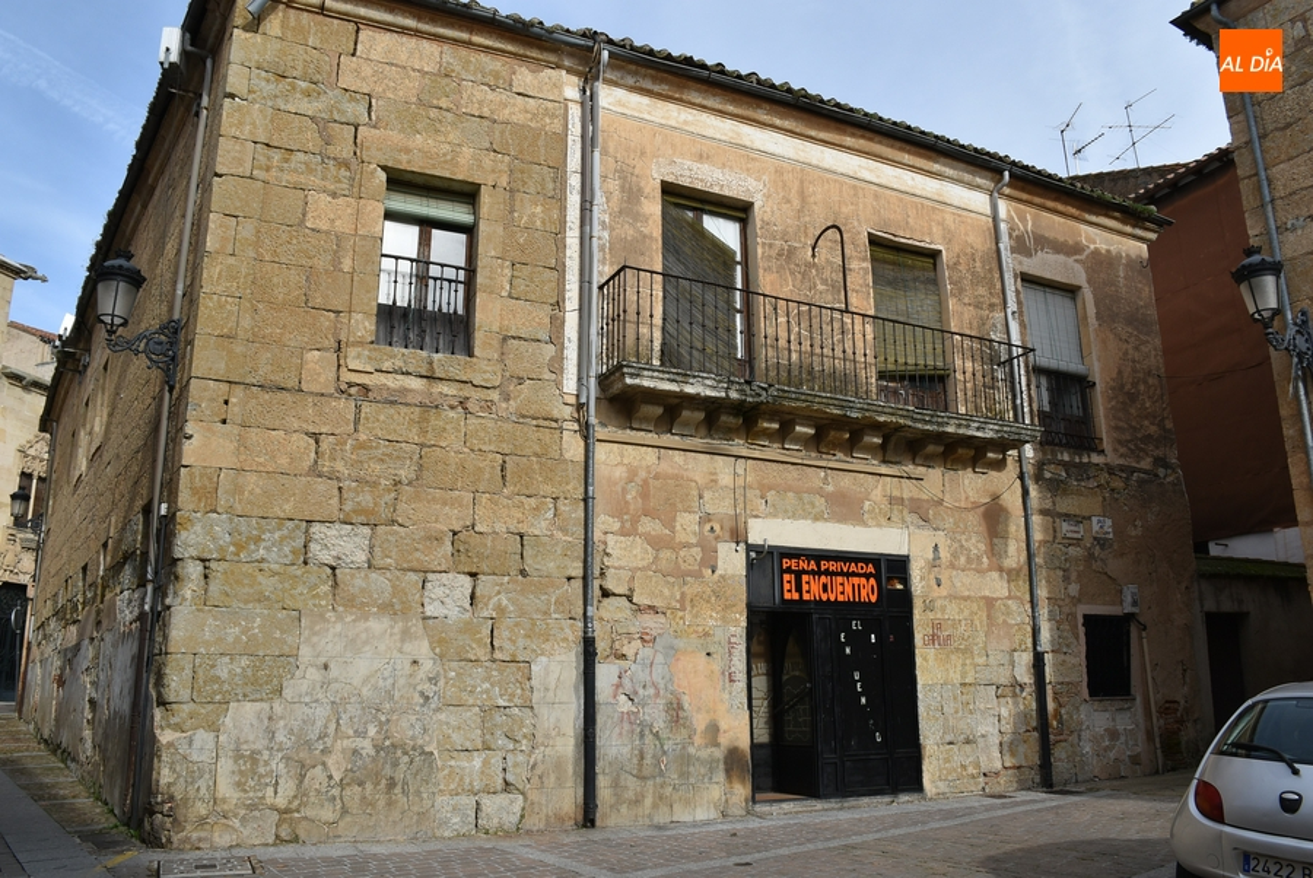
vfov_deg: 48.0
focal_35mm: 27
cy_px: 439
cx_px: 656
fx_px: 986
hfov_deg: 67.3
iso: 200
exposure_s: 1/320
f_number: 9
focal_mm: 18
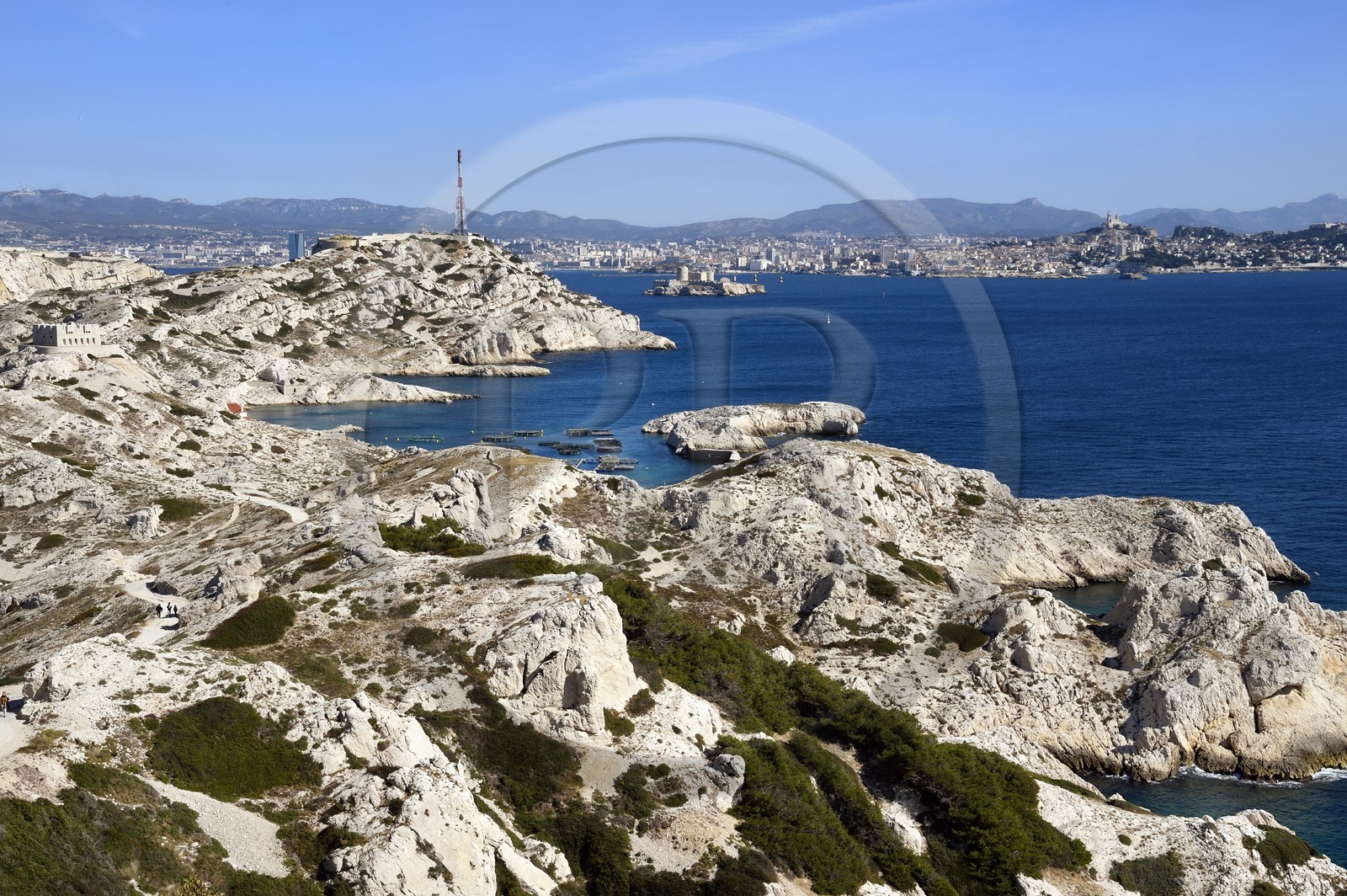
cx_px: 674
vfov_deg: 28.0
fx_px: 1794
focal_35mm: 48
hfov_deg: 41.1
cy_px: 448
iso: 200
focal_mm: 48
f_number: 14
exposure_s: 1/250
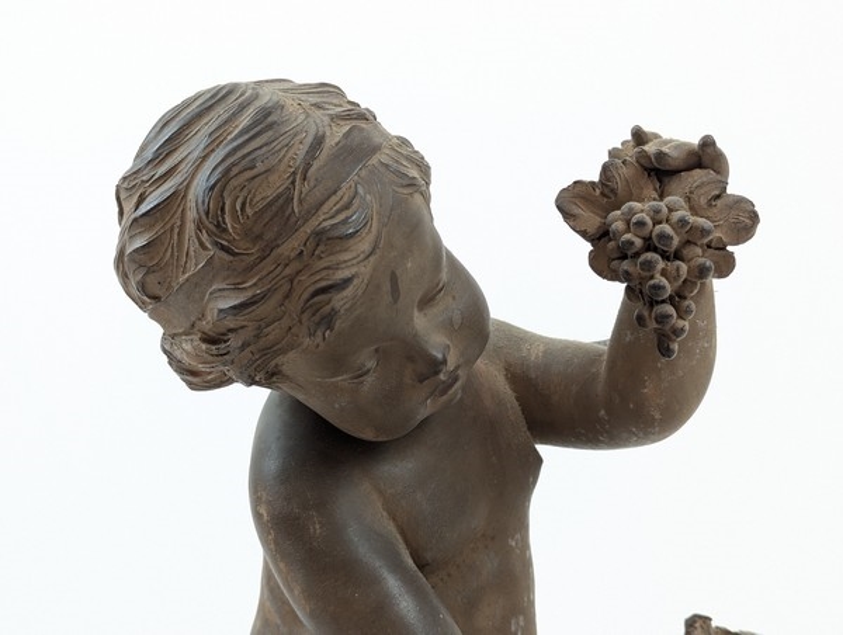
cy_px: 318
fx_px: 1171
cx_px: 422
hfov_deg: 39.6
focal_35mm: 48
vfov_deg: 30.3
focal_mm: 6.81
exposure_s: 1/99.9
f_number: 1.85
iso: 86
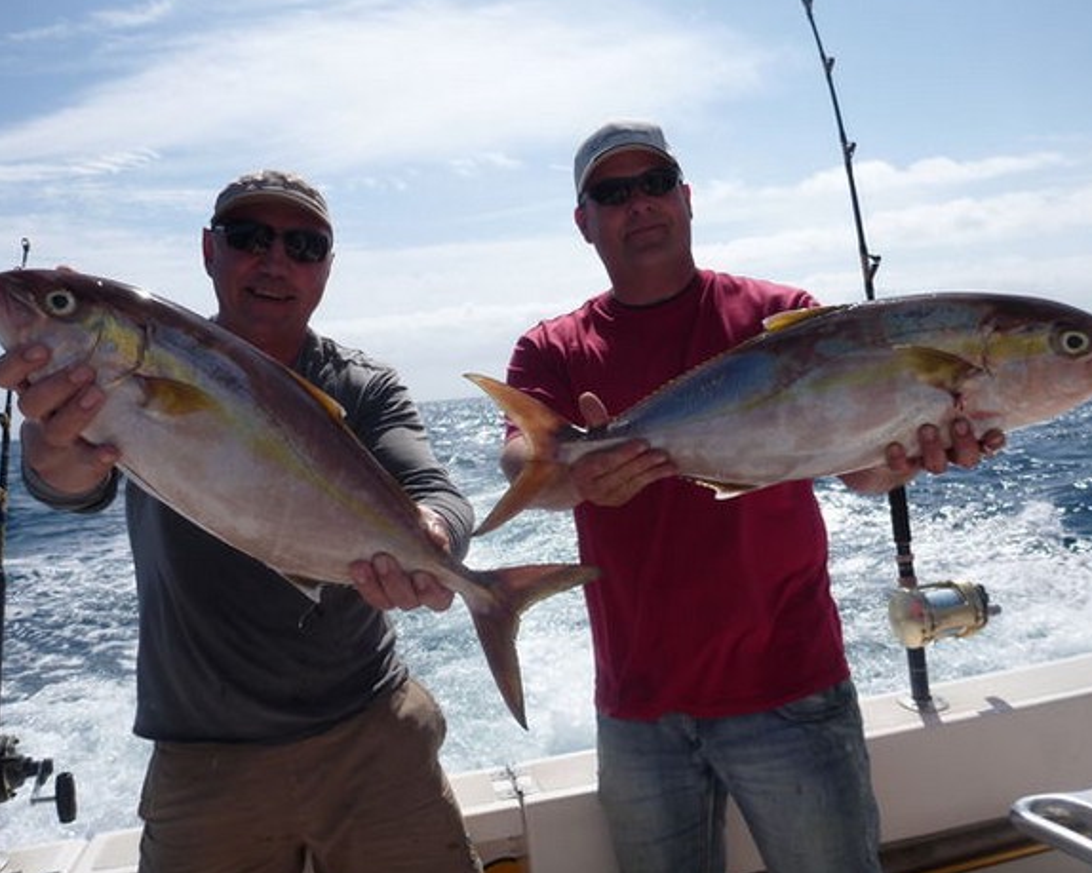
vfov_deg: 48.5
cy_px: 432
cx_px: 531
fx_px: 969
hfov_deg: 58.8
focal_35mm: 30
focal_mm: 4.9
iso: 100
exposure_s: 1/200
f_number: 10
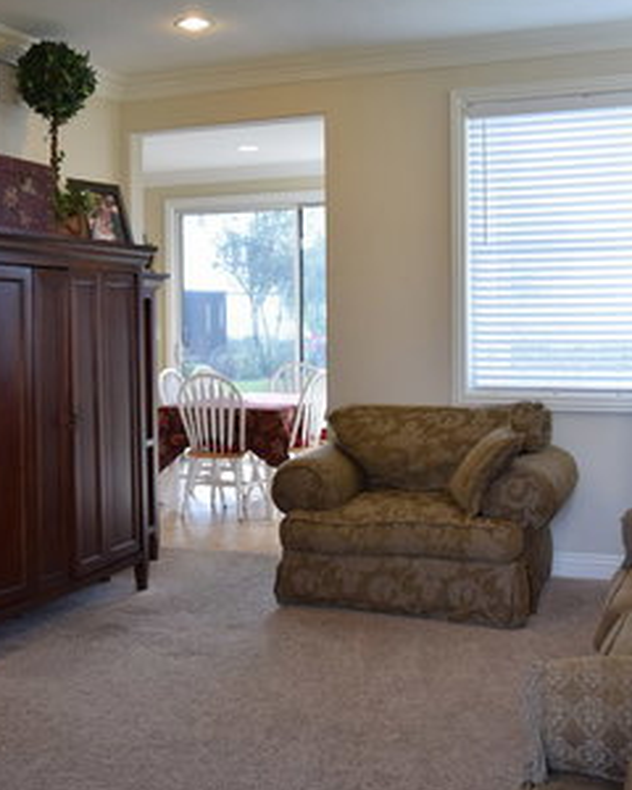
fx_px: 1052
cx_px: 216
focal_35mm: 45
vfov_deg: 41.1
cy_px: 382
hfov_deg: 33.2
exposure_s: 1/100
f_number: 5
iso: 400
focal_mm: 20
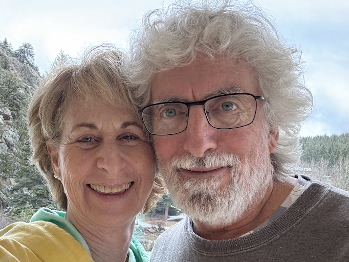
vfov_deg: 58.8
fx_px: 232
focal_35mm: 23
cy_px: 131
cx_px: 174
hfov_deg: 73.9
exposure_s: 1/85
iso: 80
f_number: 1.9
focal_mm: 2.69
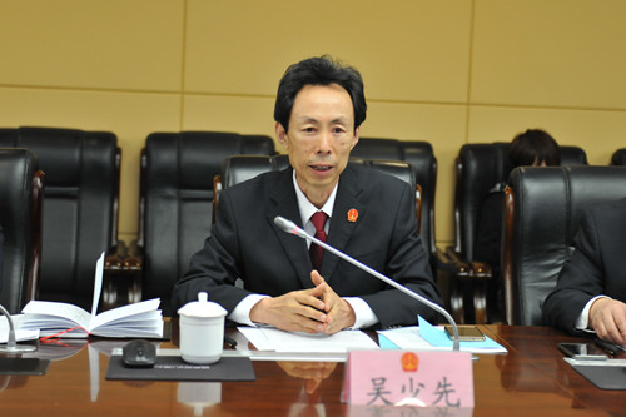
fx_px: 973
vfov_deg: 24.2
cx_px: 313
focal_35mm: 56
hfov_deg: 35.7
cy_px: 208
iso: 800
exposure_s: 1/250
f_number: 2.8
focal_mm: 56
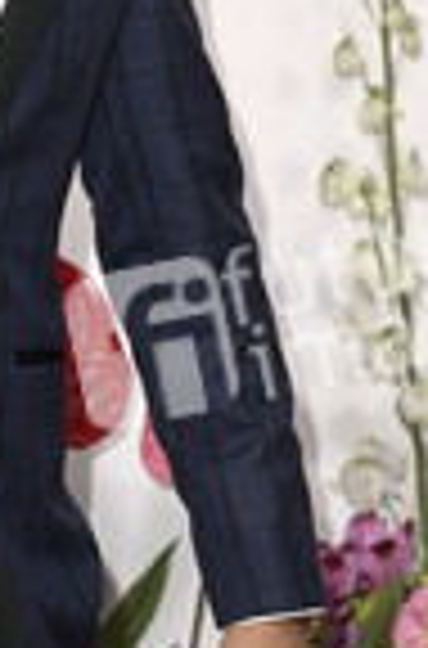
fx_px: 4904
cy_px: 99
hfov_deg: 5.0
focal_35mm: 273
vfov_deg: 7.6
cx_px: -113
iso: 640
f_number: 6.3
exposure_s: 1/250
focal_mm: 98
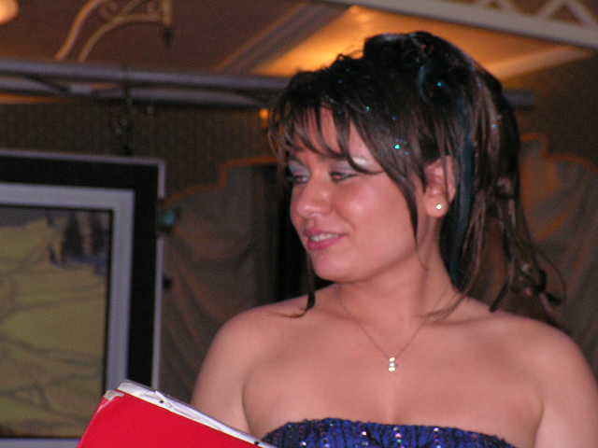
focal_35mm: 144
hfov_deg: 13.7
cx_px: 299
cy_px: 224
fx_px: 2488
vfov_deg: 10.3
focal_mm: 24
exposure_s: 1/160
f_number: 3.4
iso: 200
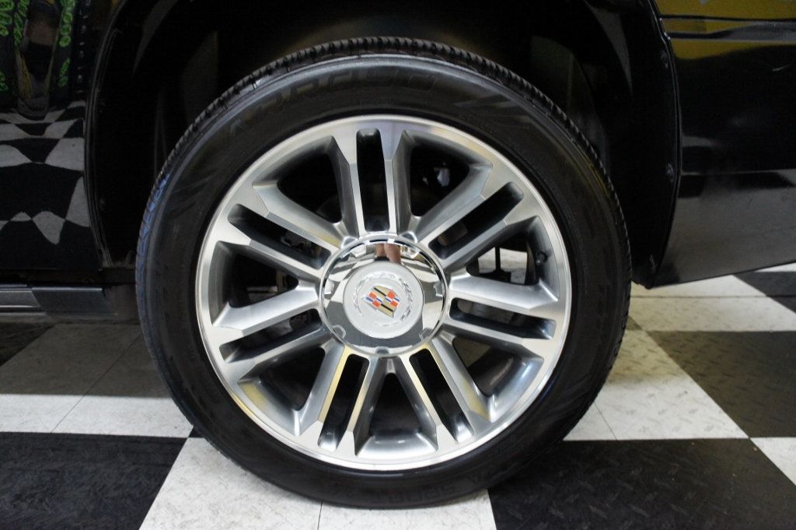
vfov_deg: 47.9
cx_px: 398
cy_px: 265
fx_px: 597
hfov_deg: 67.4
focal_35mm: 27
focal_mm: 18
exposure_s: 1/60
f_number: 3.5
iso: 1600
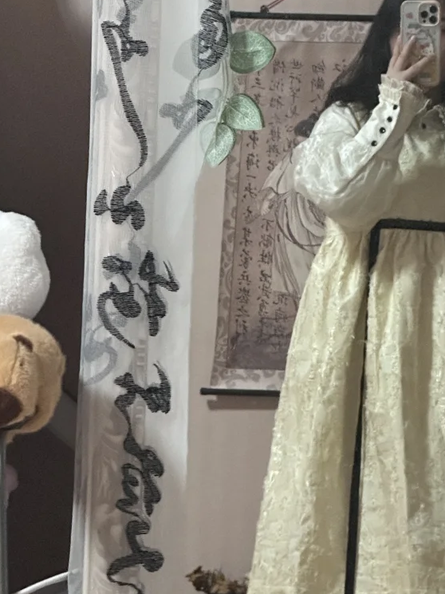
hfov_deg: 9.9
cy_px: 301
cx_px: 387
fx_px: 2554
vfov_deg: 13.3
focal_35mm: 149
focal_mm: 9
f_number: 2.8
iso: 1600
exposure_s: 1/30
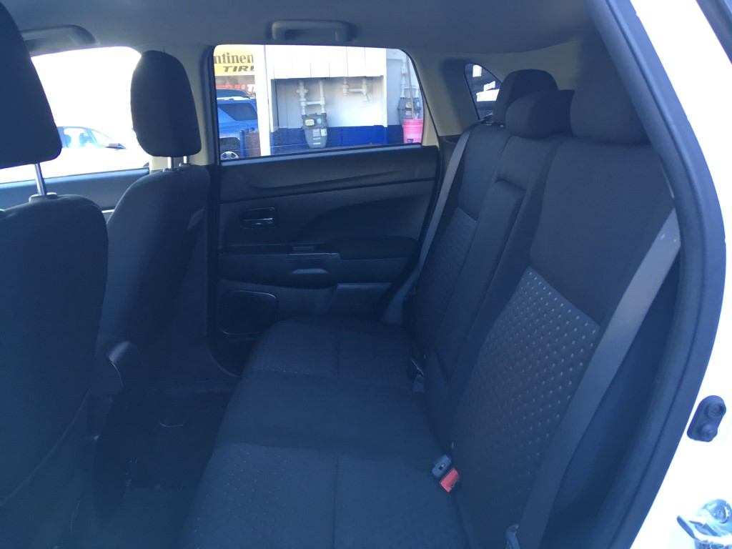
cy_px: 274
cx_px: 366
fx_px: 613
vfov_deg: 48.2
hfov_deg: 61.7
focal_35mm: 29
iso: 50
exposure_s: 1/30
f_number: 2.2
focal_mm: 4.15
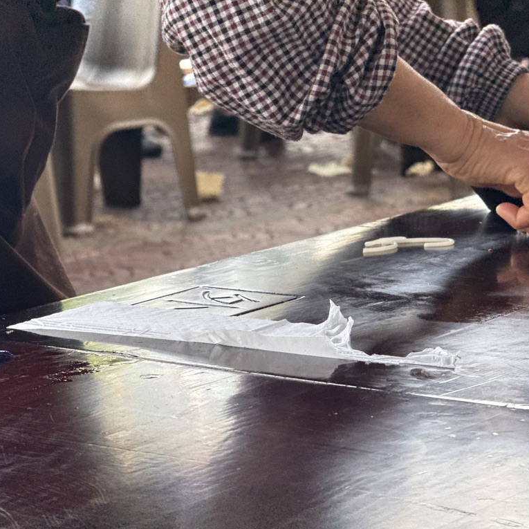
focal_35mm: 142
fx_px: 2455
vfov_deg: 12.3
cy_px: 264
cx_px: 339
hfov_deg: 12.3
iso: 160
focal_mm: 15.66
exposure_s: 1/121
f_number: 2.8
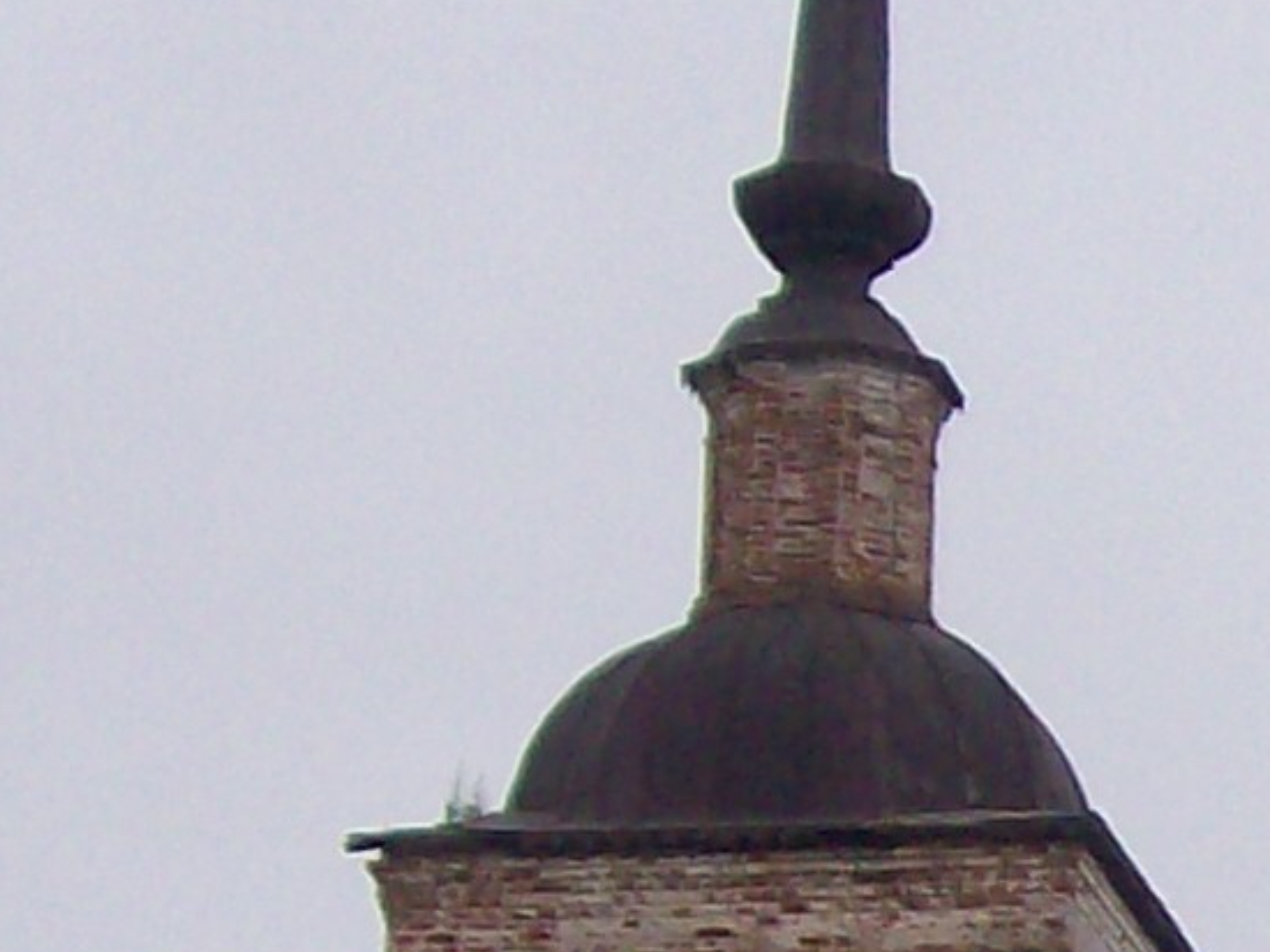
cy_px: 1490
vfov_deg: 6.3
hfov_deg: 8.3
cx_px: 1990
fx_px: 8545
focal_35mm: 233
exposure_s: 1/690
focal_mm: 7.6
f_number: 3
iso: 80
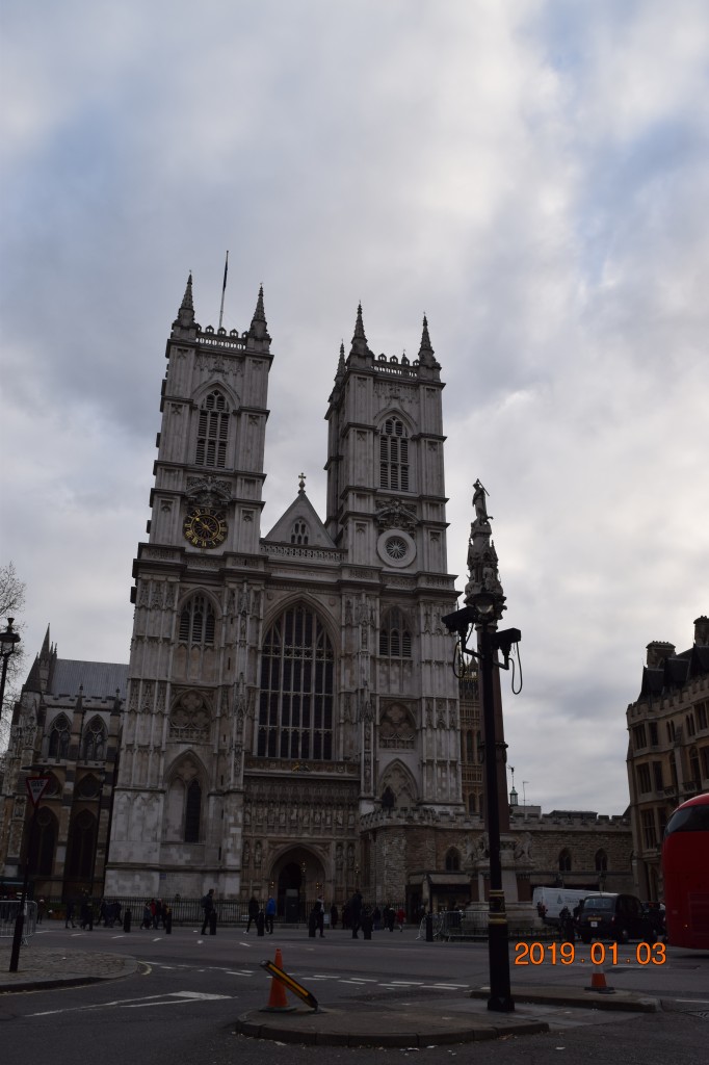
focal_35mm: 30
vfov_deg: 61.9
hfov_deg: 43.6
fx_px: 887
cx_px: 354
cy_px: 532
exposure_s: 1/250
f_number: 8
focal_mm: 20
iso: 220
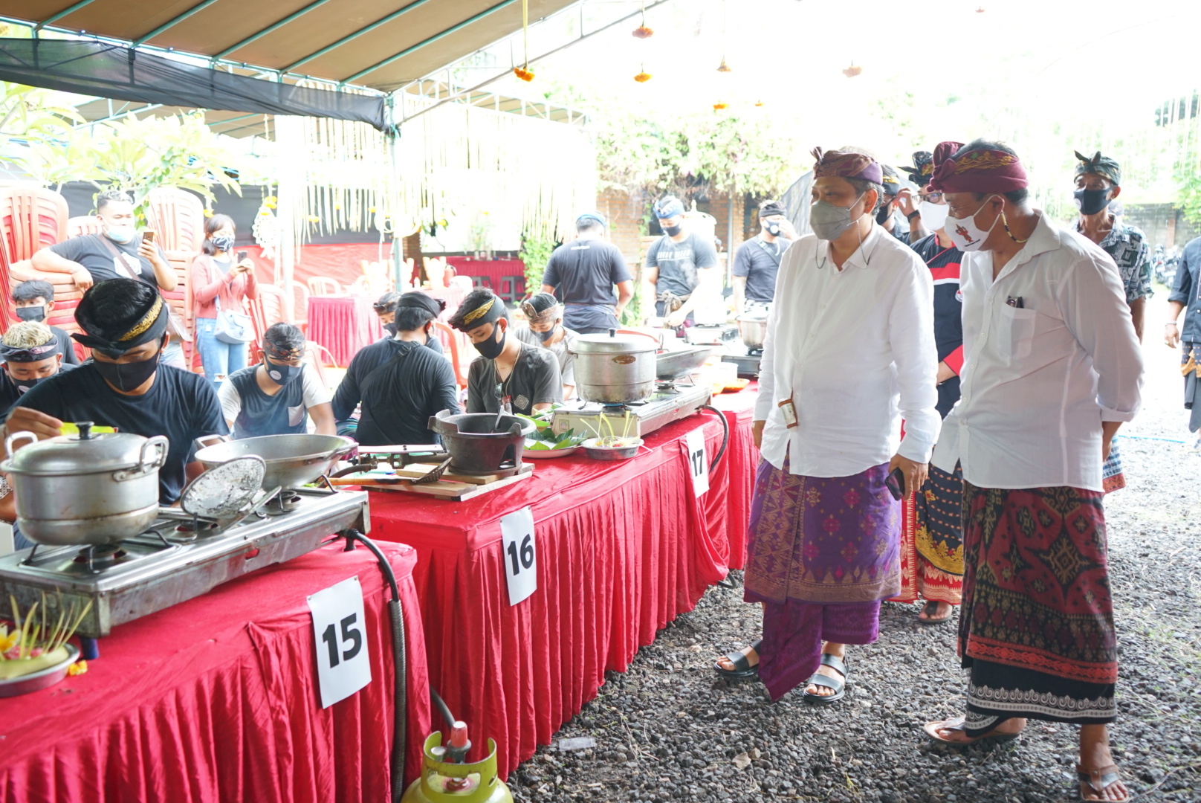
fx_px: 1002
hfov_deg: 61.9
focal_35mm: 30
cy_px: 402
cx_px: 600
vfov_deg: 43.7
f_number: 3.5
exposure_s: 1/80
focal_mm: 30
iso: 800
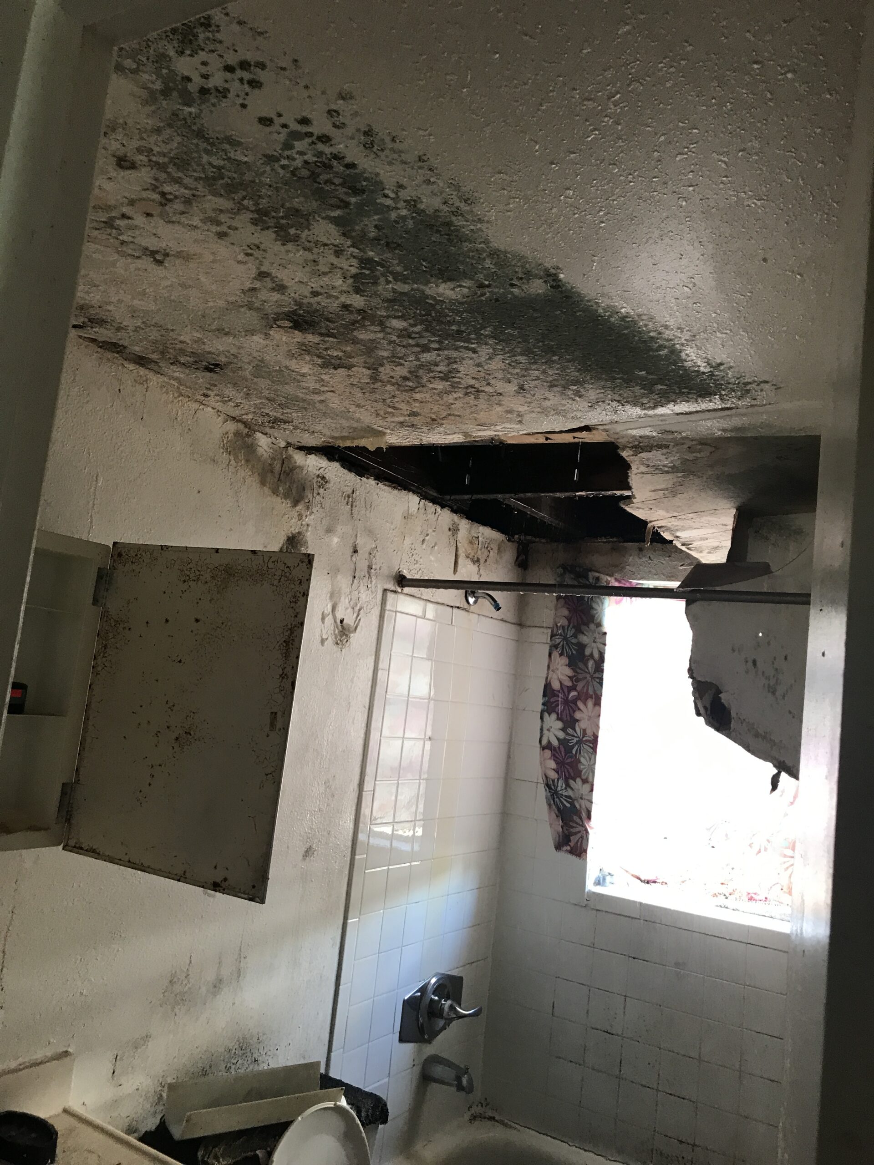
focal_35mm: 28
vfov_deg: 63.4
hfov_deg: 49.7
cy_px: 582
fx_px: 943
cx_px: 437
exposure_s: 1/20
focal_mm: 3.99
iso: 40
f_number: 1.8
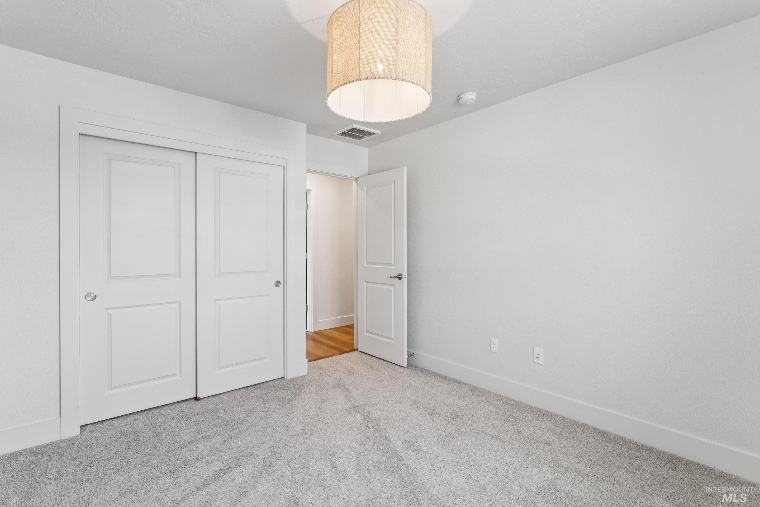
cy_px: 247
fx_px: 351
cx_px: 361
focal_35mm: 17
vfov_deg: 71.6
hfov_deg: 94.4
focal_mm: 15.6
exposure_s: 1/6
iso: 400
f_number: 13
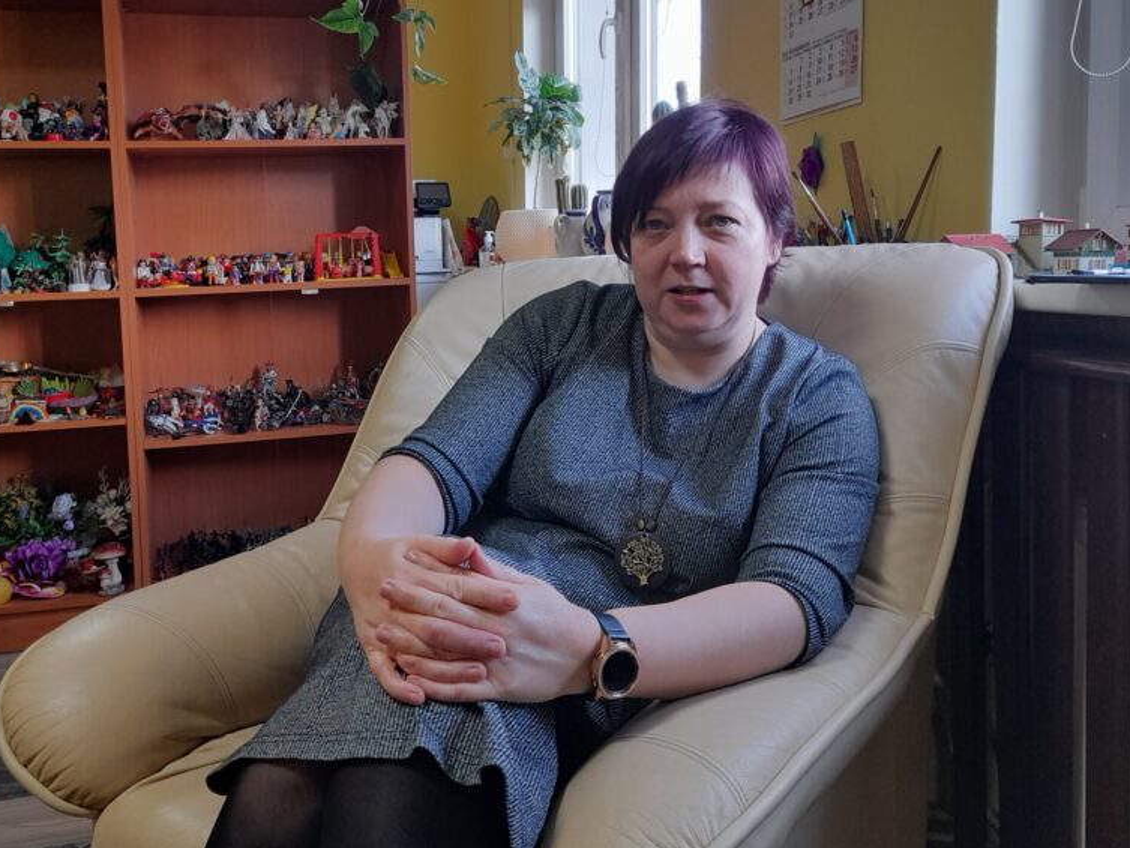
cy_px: 348
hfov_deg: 53.9
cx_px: 509
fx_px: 1110
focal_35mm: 34
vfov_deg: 41.6
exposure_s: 1/50
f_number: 2
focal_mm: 4.6
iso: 80
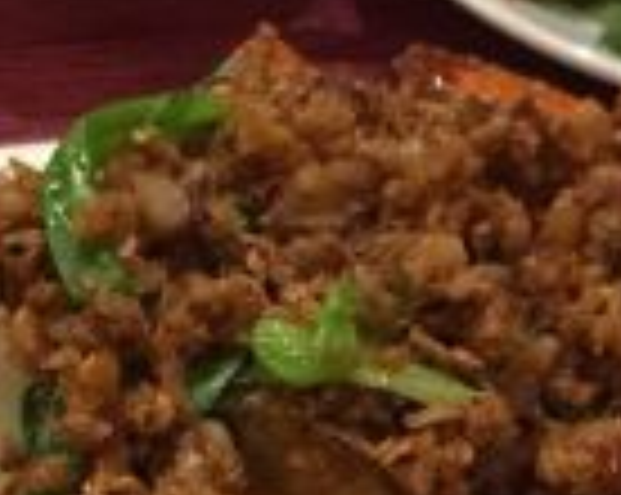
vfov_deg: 9.9
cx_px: 490
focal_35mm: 144
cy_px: 1006
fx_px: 2643
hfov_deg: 13.3
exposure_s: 1/10
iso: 125
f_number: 2.2
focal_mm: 4.15
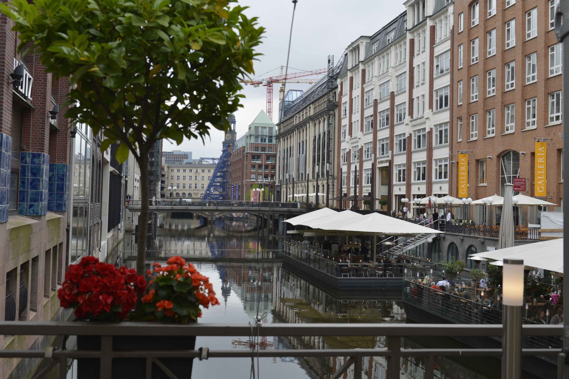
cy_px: 170
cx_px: 280
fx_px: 680
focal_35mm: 43
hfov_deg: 45.4
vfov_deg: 31.2
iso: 100
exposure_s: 1/125
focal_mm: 38
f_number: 8
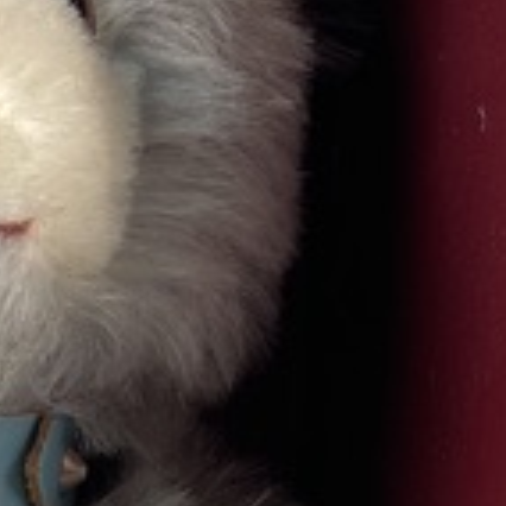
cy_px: 887
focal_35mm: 159
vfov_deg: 10.4
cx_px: -360
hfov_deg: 10.4
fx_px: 2630
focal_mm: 5.1
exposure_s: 1/100
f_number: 1.6
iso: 32
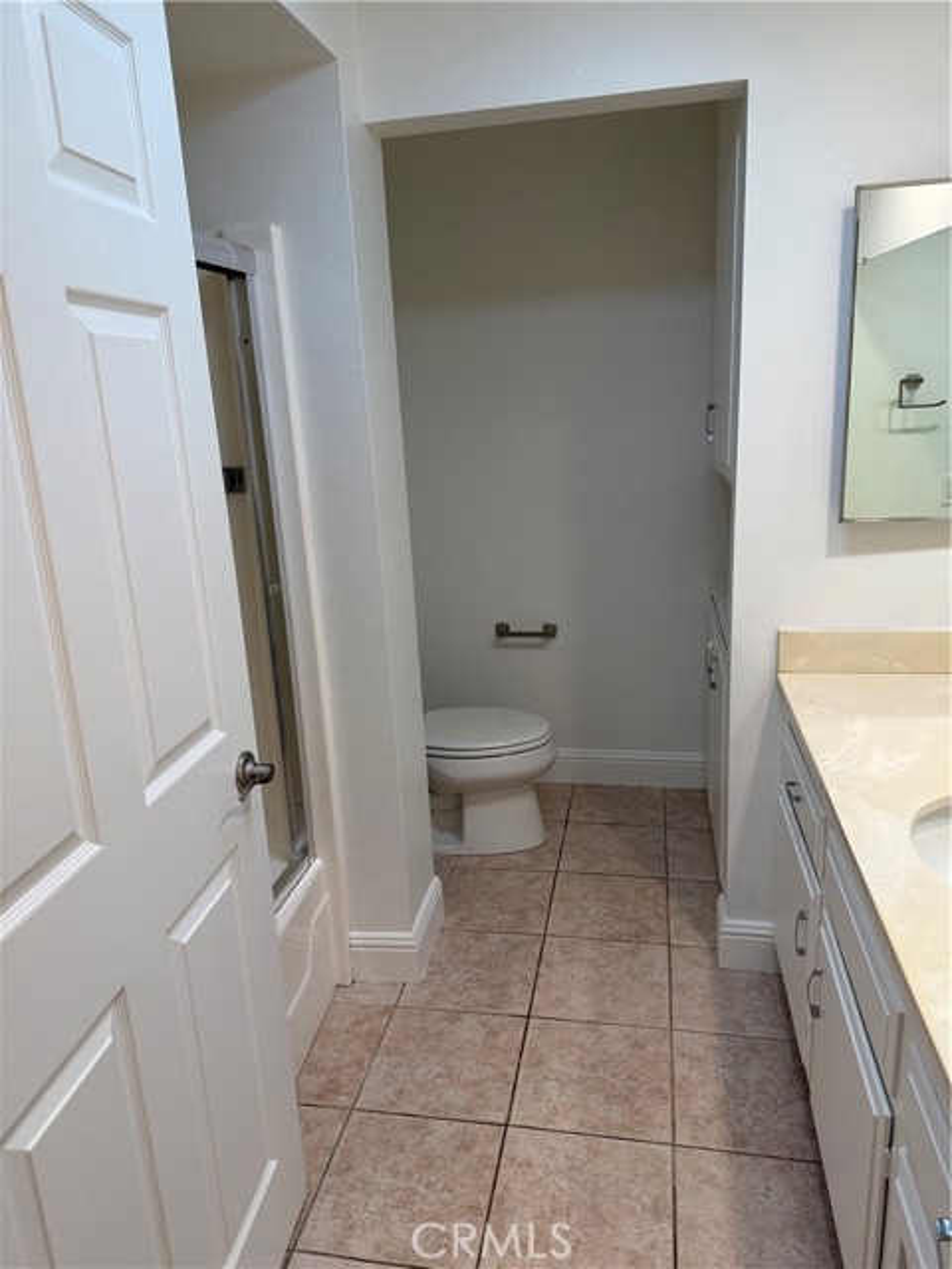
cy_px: 634
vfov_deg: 71.6
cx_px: 476
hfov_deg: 56.8
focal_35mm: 24
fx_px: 880
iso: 160
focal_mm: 6.76
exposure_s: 1/120
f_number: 1.78
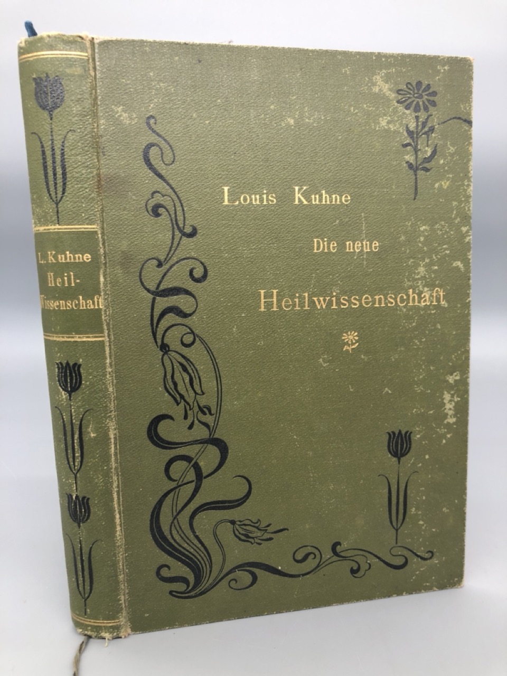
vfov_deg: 63.4
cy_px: 338
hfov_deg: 49.7
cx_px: 254
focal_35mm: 28
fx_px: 547
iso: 20
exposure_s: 1/50
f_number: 1.8
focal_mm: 3.99
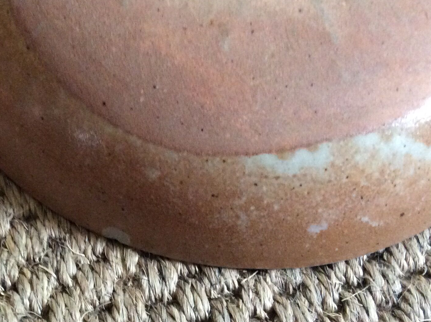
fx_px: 733
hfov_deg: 32.2
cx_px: 110
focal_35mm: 59
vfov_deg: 24.5
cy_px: 235
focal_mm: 3.3
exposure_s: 1/25
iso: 320
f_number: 2.4
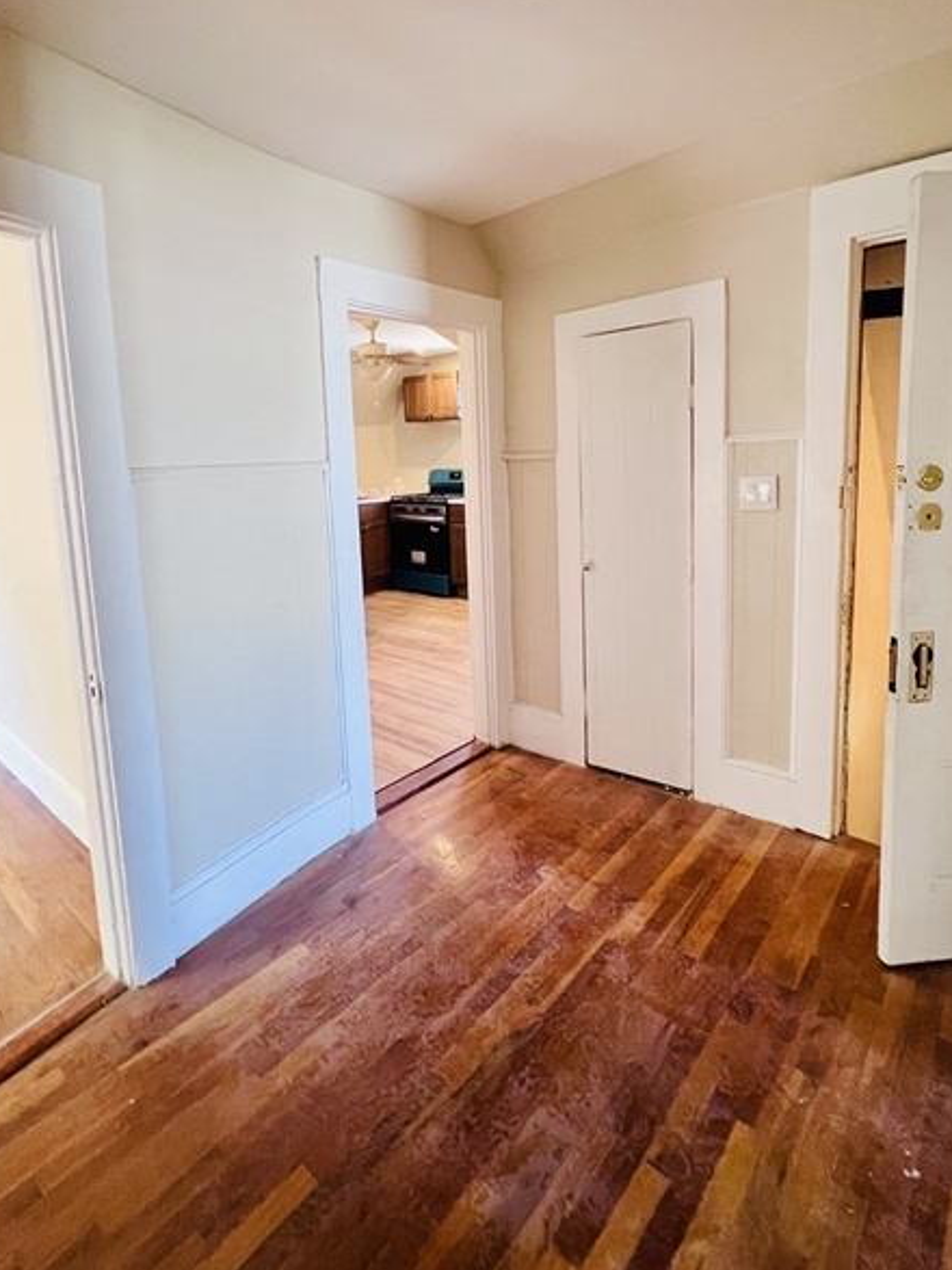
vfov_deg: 90.4
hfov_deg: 74.7
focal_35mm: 17
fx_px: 624
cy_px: 543
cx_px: 457
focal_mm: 1.57
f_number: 1.8
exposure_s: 1/60
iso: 250
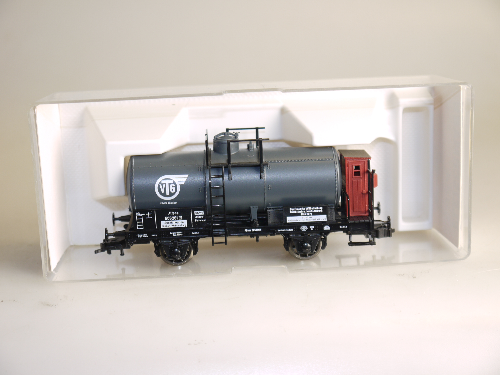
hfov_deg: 33.2
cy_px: 188
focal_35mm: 58
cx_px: 250
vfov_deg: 25.2
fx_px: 838
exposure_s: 1/40
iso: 100
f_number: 4.9
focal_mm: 29
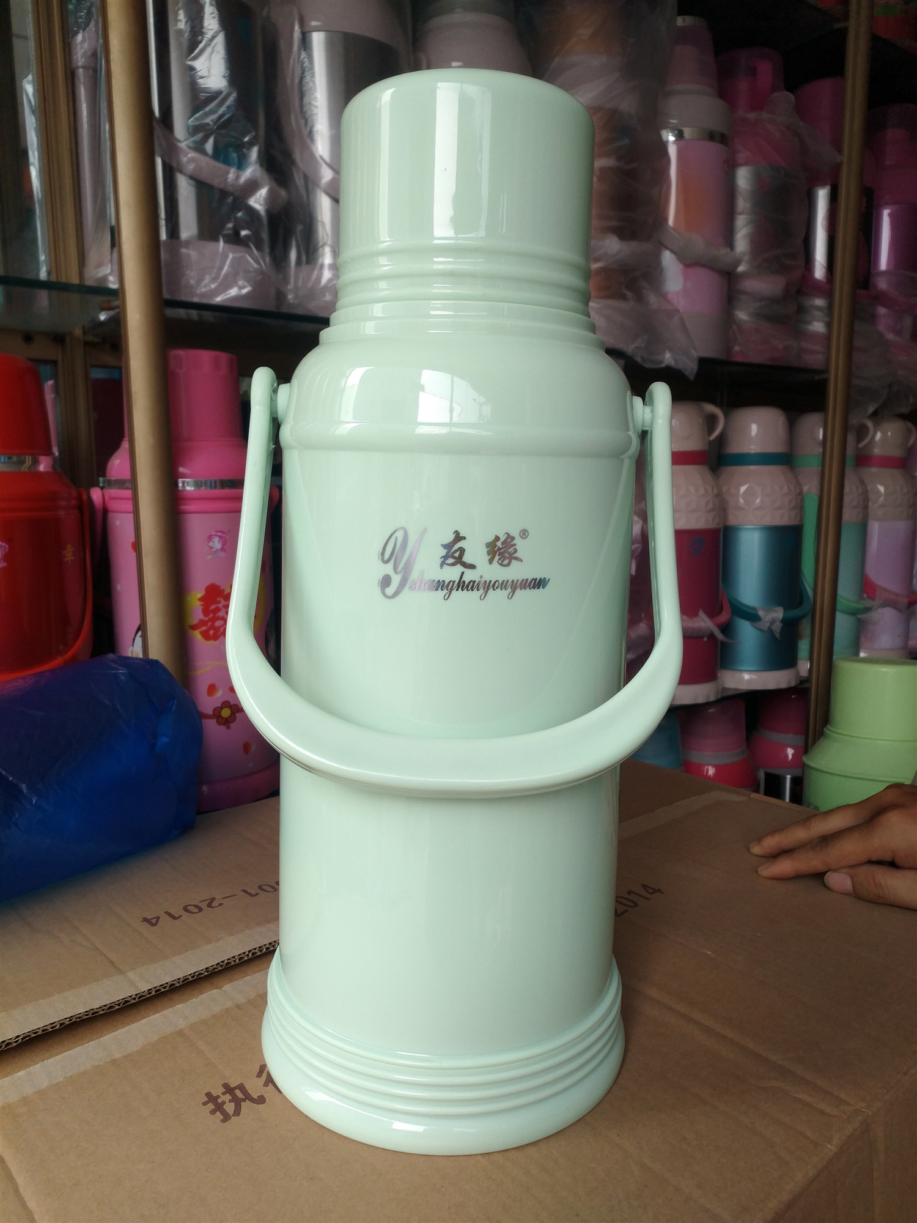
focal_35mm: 27
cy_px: 612
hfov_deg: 51.4
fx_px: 954
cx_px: 458
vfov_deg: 65.3
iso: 100
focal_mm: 4.73
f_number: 2.2
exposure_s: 1/166
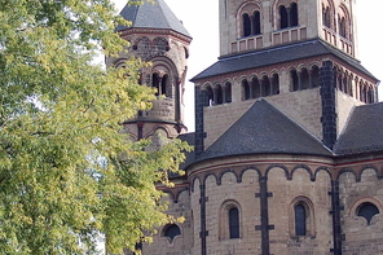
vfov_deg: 16.0
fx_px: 904
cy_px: 155
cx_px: 257
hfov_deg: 23.8
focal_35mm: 85
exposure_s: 1/250
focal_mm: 28
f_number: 8
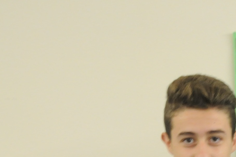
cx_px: 388
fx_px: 1866
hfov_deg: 7.1
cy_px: 364
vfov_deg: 4.7
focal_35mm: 285
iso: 800
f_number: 4.8
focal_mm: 40
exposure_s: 1/30
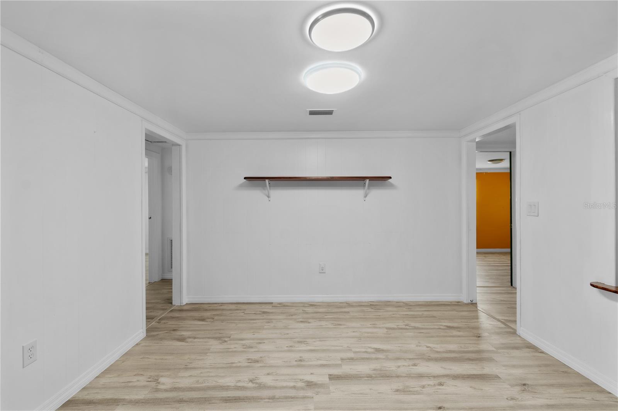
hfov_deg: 100.4
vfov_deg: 77.3
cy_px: 206
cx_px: 309
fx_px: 257
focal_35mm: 15
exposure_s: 2
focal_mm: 10
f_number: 7.1
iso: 100
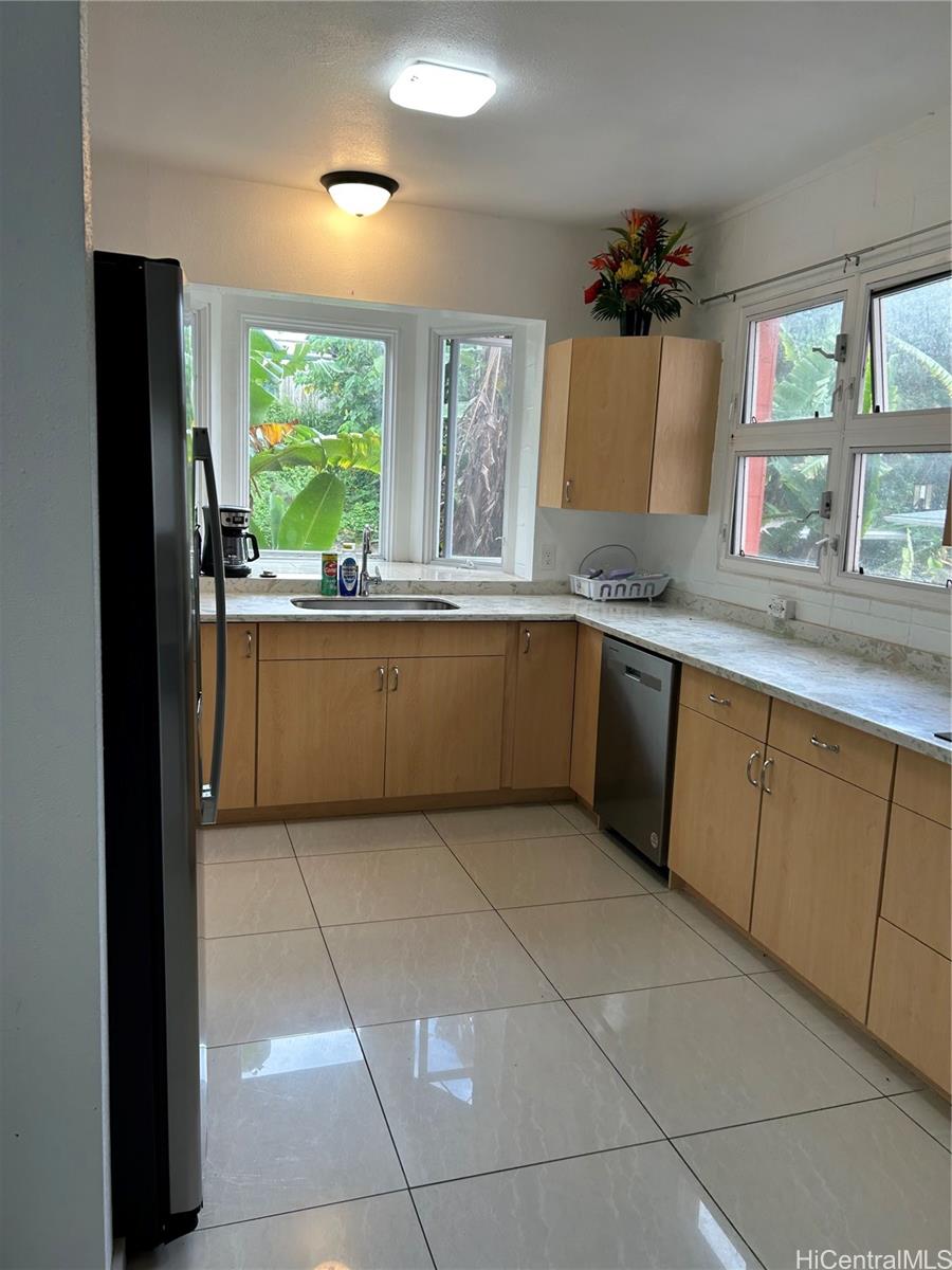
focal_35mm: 26
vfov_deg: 67.3
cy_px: 635
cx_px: 476
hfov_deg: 53.1
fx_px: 953
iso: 40
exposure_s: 1/120
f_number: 1.5
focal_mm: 5.7
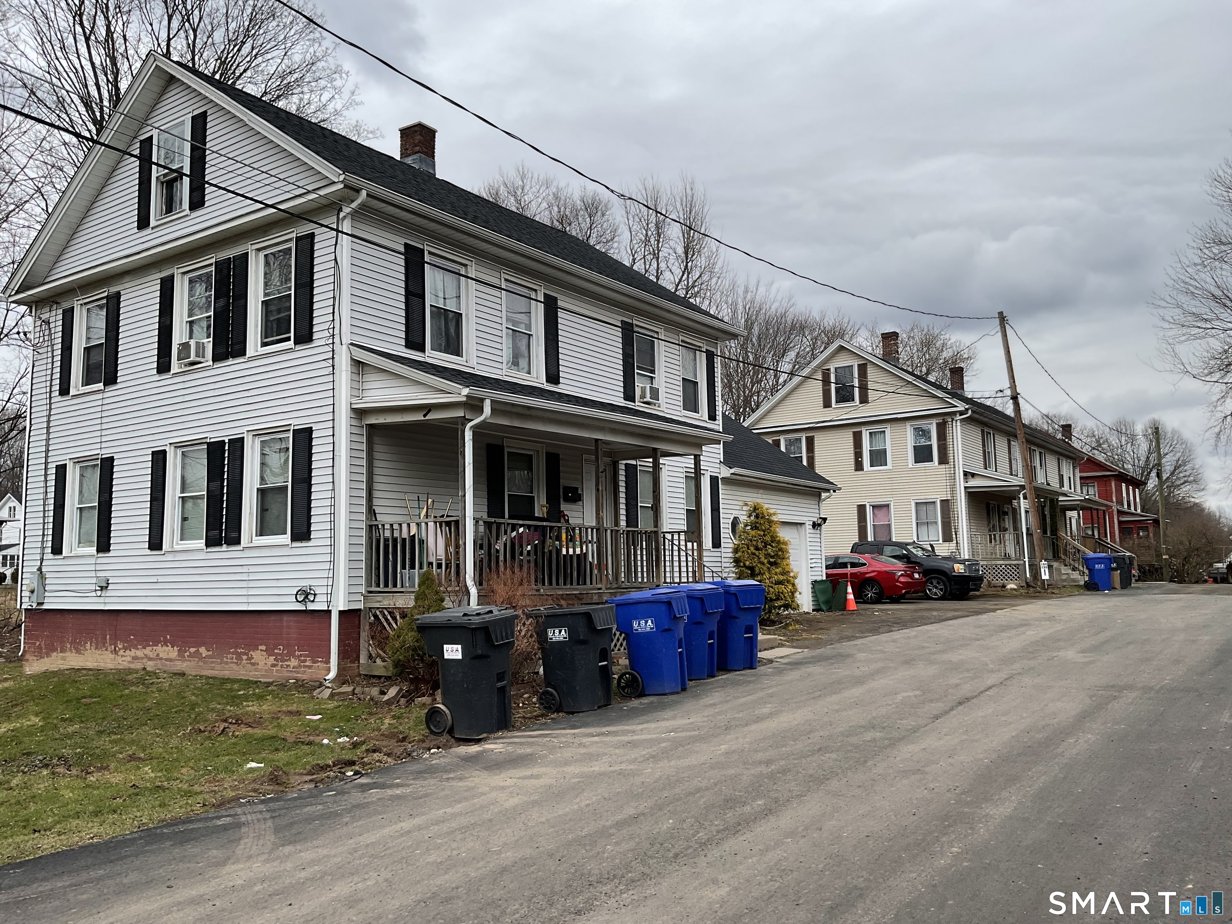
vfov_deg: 48.2
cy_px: 462
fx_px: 1032
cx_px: 616
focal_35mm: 29
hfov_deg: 61.7
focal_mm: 3
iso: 16
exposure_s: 1/342
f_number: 1.8
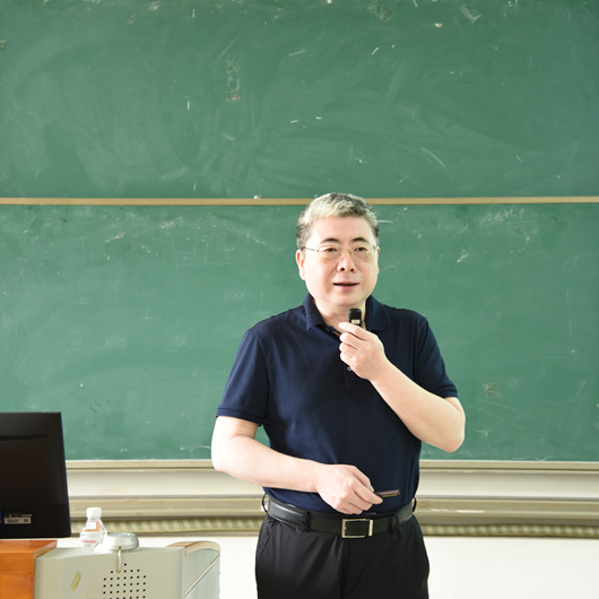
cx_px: 339
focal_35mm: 59
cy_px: 301
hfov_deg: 29.0
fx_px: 1155
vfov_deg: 29.1
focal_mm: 46
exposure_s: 1/25
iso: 800
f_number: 4.2
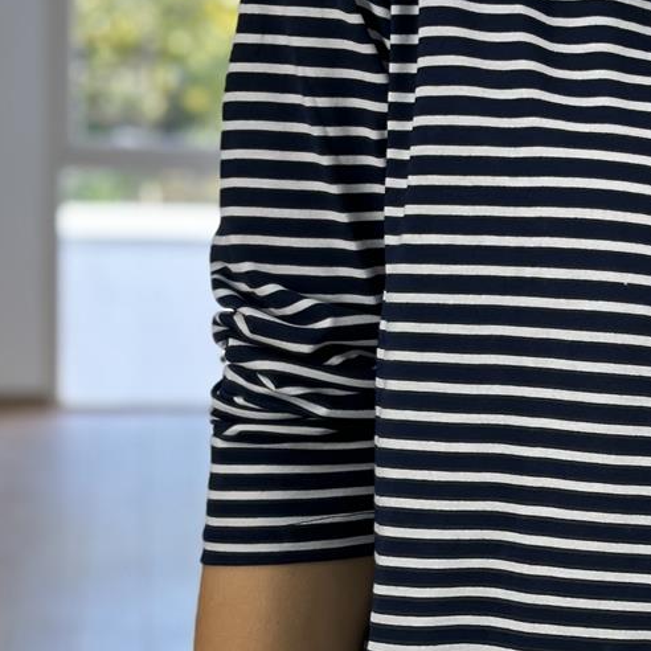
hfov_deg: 12.4
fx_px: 2936
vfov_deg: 12.6
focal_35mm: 138
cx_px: 745
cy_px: 492
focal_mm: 6.86
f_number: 1.78
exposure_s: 1/100
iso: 64
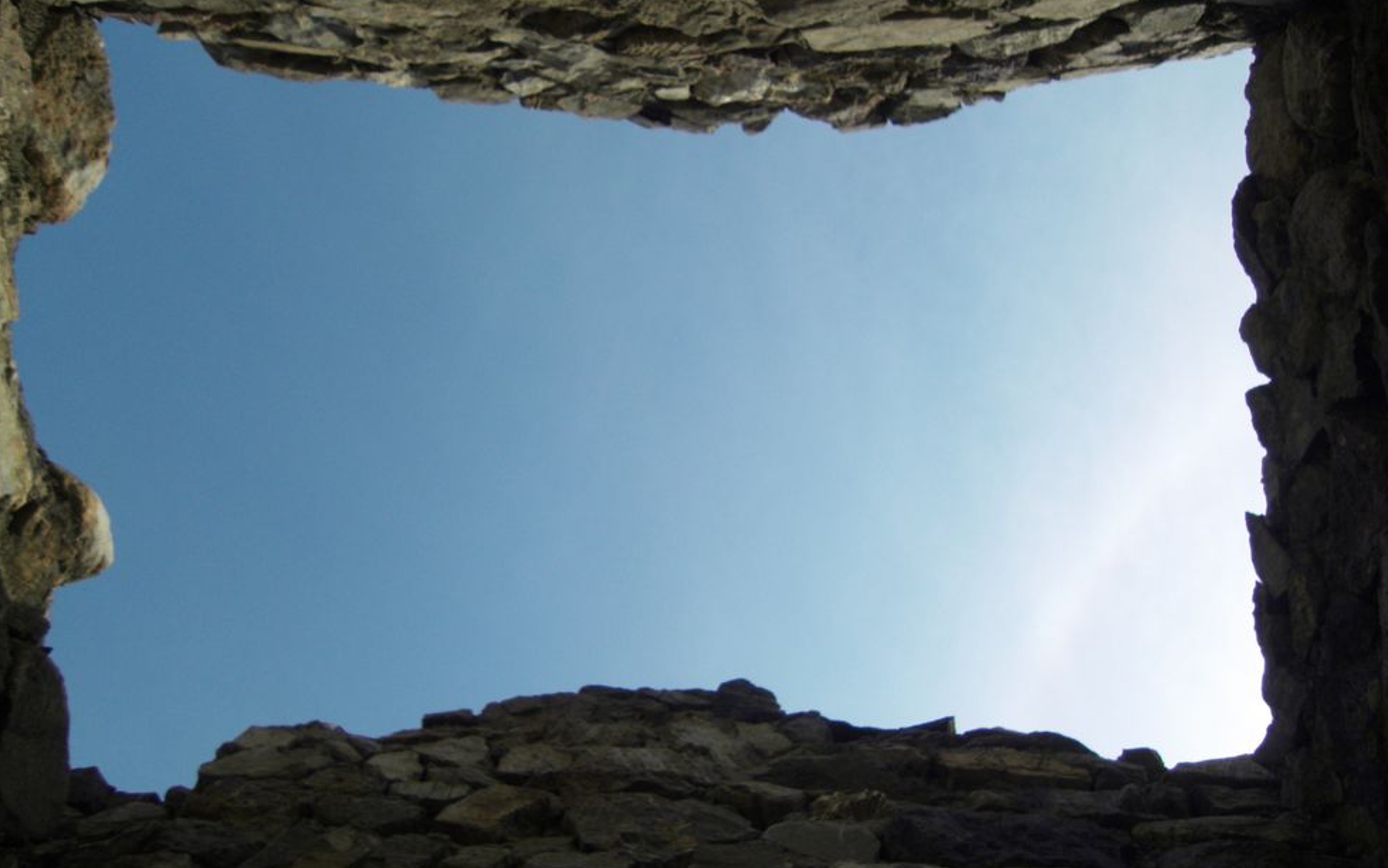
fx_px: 984
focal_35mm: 26
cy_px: 408
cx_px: 683
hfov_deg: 70.4
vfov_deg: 47.6
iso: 80
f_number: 7.3
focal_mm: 4.3
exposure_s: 1/400
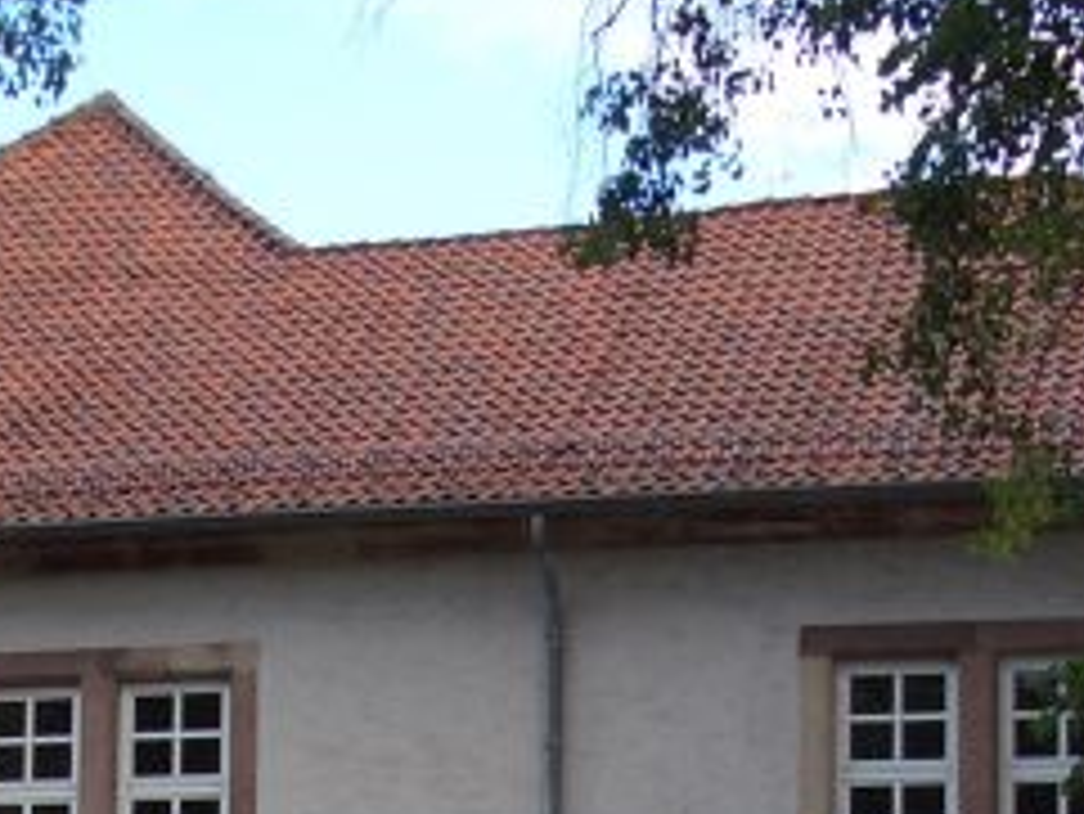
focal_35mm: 116
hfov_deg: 17.0
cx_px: 436
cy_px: 1147
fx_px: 3634
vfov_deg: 12.3
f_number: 2.6
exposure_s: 1/160
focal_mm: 5.8
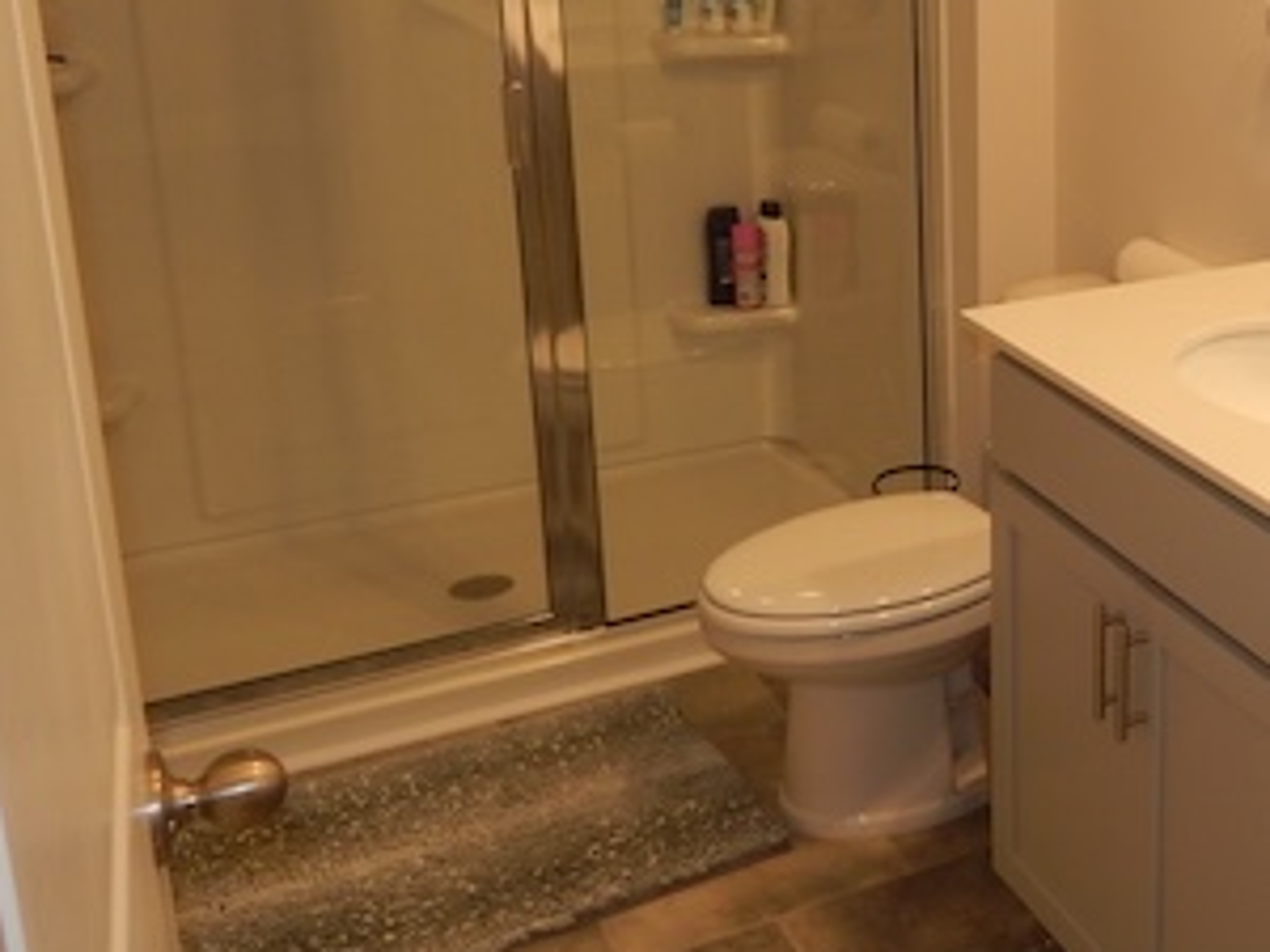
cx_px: 1270
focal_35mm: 47
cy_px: 267
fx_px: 1724
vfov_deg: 30.5
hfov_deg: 36.4
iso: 125
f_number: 3
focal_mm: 4
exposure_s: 1/30
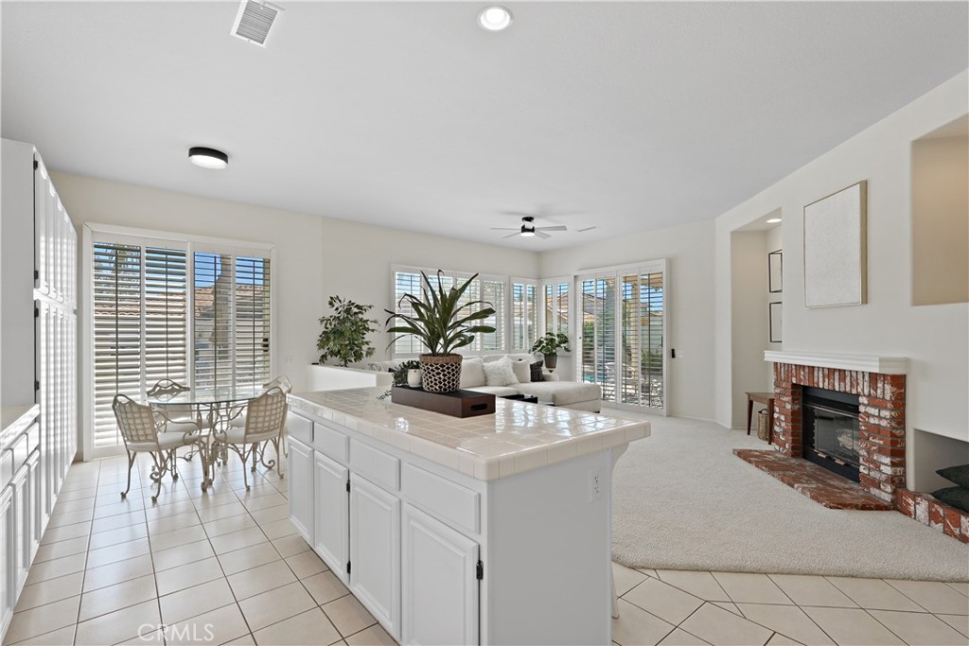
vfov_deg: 73.8
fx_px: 431
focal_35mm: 16
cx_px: 484
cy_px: 323
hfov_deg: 96.7
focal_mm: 16
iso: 400
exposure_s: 1/15
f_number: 9
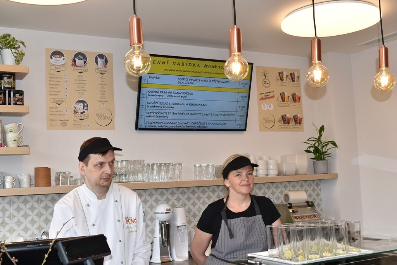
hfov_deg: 43.6
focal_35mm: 45
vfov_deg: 29.9
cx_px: 198
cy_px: 132
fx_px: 496
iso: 360
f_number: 8
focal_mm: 30
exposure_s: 1/60
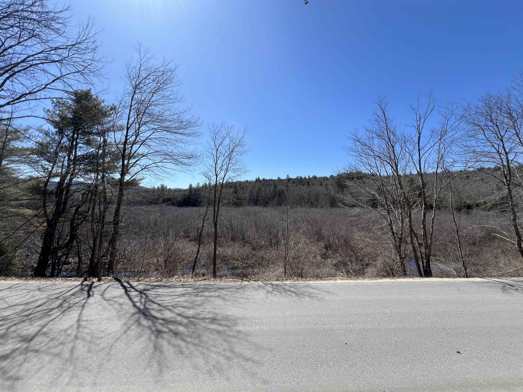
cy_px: 196
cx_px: 262
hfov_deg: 106.2
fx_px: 196
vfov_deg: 89.9
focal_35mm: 13
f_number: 1.8
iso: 32
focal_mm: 1.57
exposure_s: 1/1672
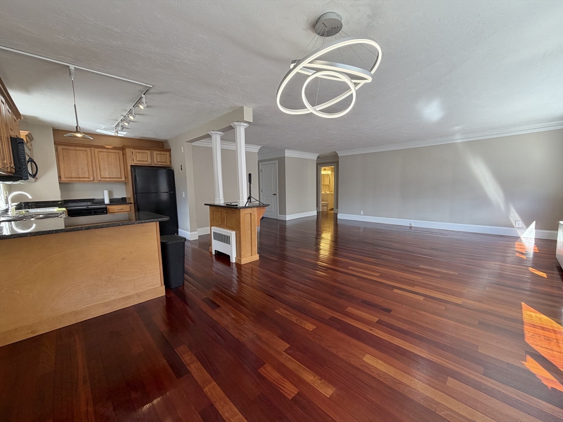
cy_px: 211
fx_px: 228
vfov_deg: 85.7
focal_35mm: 14
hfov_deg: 102.1
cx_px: 282
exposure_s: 1/121
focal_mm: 2.22
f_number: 2.2
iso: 64
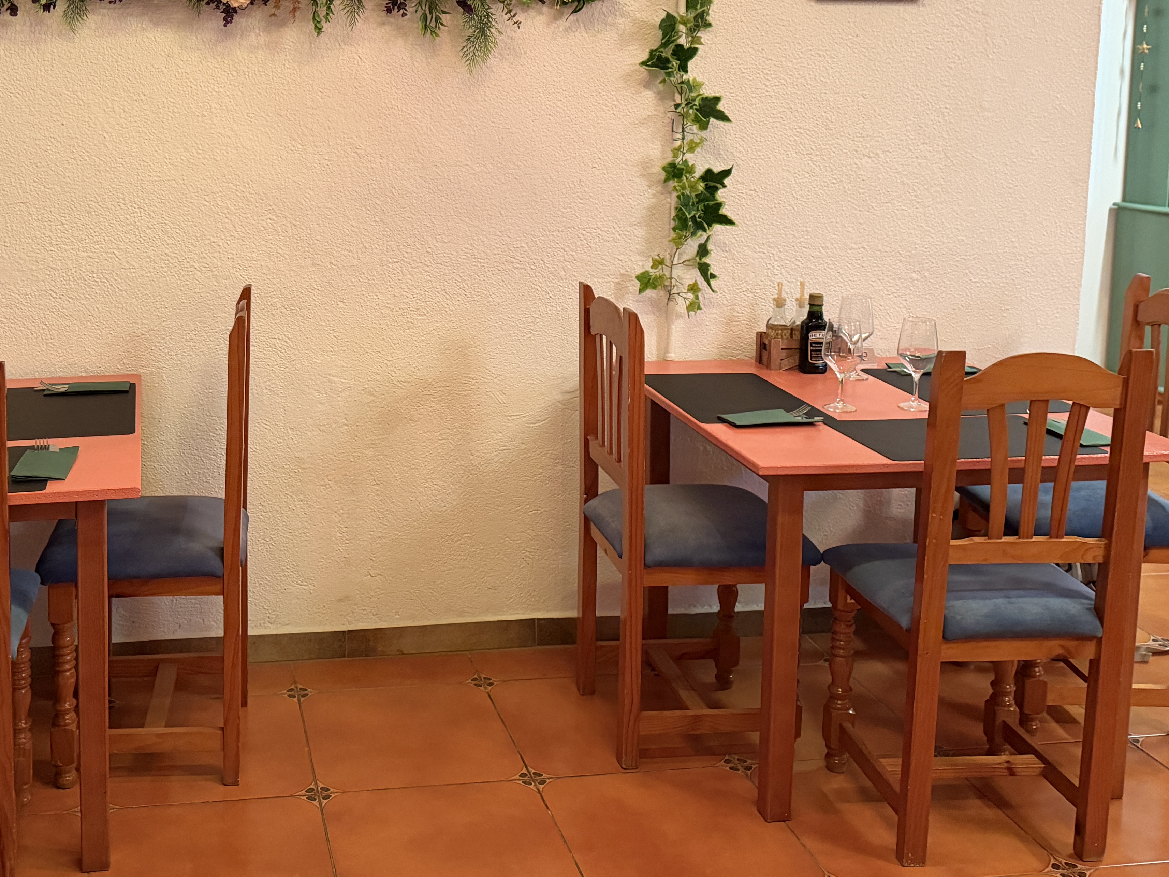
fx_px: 1351
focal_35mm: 40
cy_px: 229
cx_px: 365
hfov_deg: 45.9
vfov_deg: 35.2
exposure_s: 1/50
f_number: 1.78
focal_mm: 6.76
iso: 640
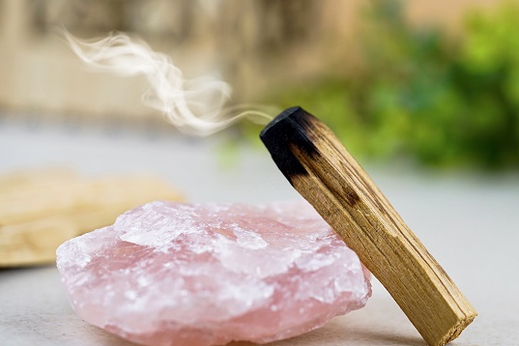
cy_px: 201
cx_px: 309
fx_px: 1571
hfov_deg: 18.7
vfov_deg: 12.6
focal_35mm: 109
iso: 1000
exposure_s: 1/60
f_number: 4
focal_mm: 90
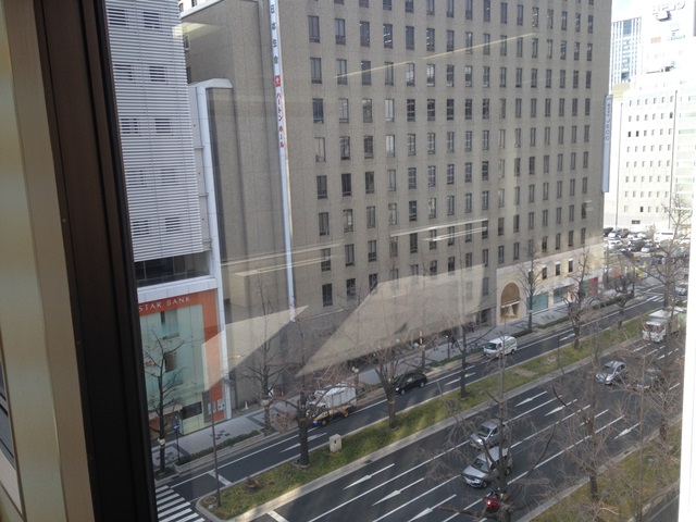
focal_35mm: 33
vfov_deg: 42.9
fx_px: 664
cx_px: 348
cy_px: 261
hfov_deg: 55.4
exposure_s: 1/332
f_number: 2.4
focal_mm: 4.12
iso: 50
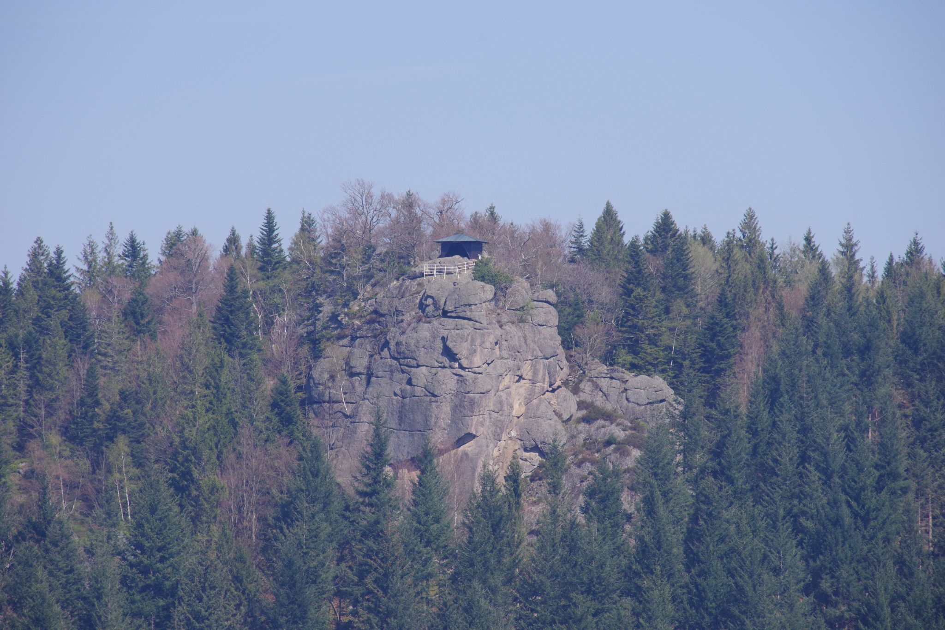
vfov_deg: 3.7
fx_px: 9842
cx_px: 472
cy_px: 315
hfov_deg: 5.5
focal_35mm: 375
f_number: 10
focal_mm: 250
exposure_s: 1/500
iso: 400
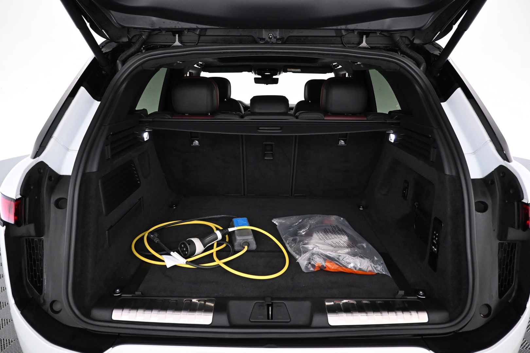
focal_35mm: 24
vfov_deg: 53.1
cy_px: 176
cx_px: 265
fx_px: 353
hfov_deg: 73.7
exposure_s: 1/100
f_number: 3.5
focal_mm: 16
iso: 3200
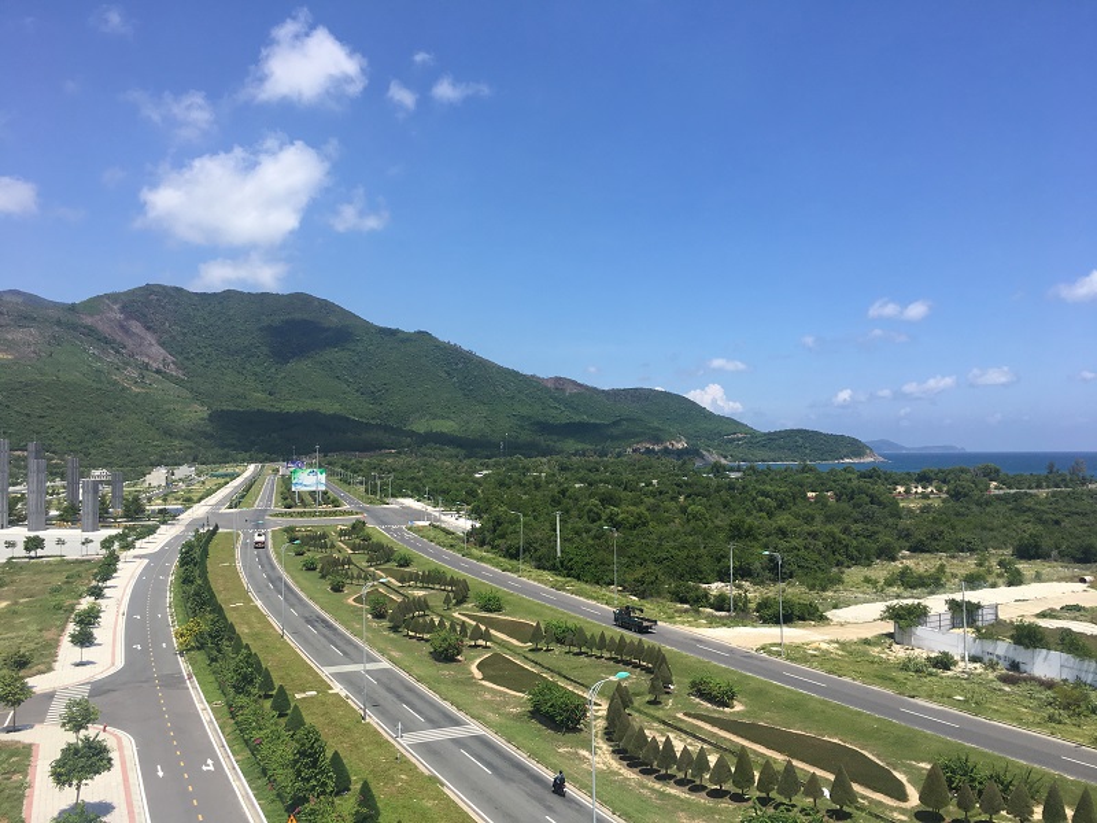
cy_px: 412
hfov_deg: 61.7
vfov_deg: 48.2
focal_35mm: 29
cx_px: 548
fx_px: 919
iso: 25
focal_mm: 4.15
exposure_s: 1/1876
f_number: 2.2
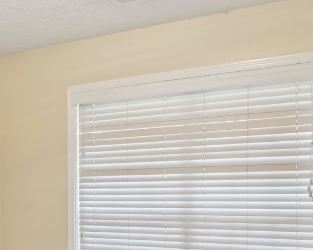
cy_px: 206
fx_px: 519
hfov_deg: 32.8
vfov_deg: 26.5
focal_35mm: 56
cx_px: 71
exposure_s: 1/6
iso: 400
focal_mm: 16
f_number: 9
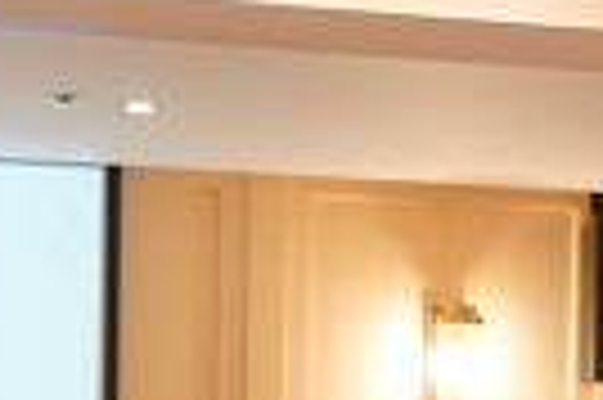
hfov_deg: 11.5
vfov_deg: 7.4
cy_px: 791
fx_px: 2995
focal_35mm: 179
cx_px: 274
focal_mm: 40
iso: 1600
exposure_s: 1/160
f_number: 4
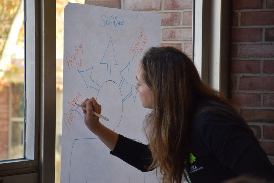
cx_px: 137
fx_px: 1286
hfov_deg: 12.2
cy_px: 92
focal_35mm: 169
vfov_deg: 8.1
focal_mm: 112
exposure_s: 1/100
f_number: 5.6
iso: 400
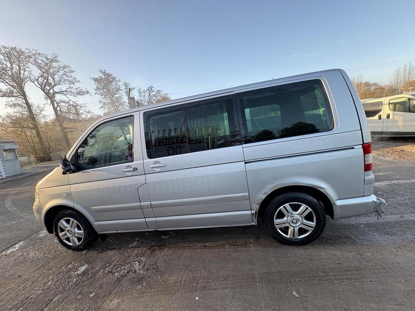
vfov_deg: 85.7
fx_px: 168
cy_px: 156
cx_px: 208
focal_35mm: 14
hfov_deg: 102.1
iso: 40
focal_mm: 2.22
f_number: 2.2
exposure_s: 1/140
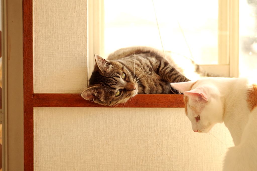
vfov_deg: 10.8
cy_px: 86
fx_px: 906
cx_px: 128
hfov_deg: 16.1
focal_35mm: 127
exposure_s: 1/1000
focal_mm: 85
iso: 800
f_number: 3.5
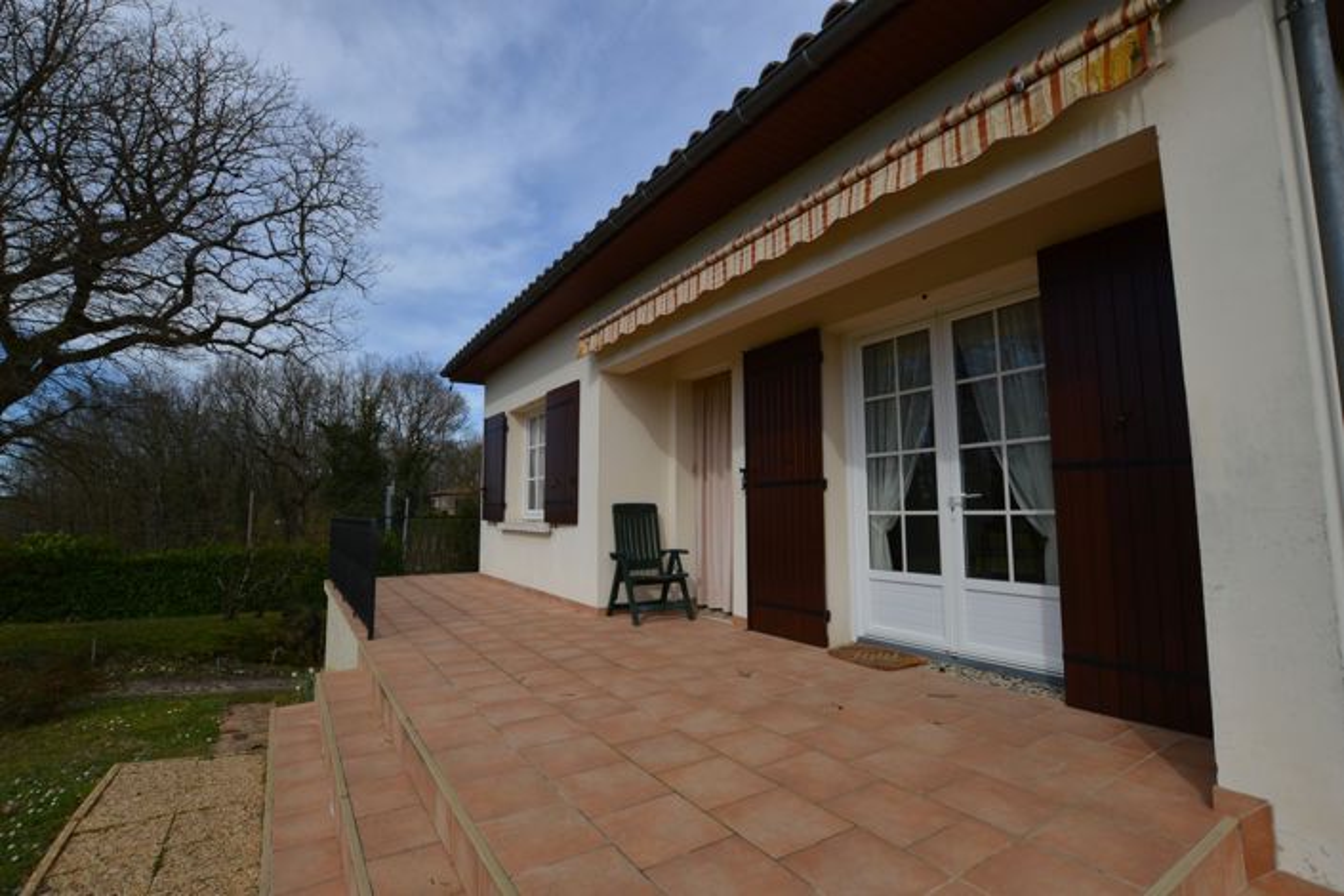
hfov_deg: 100.4
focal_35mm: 15
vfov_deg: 77.3
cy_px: 448
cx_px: 672
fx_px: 560
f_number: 8
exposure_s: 1/250
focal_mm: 10
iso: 100
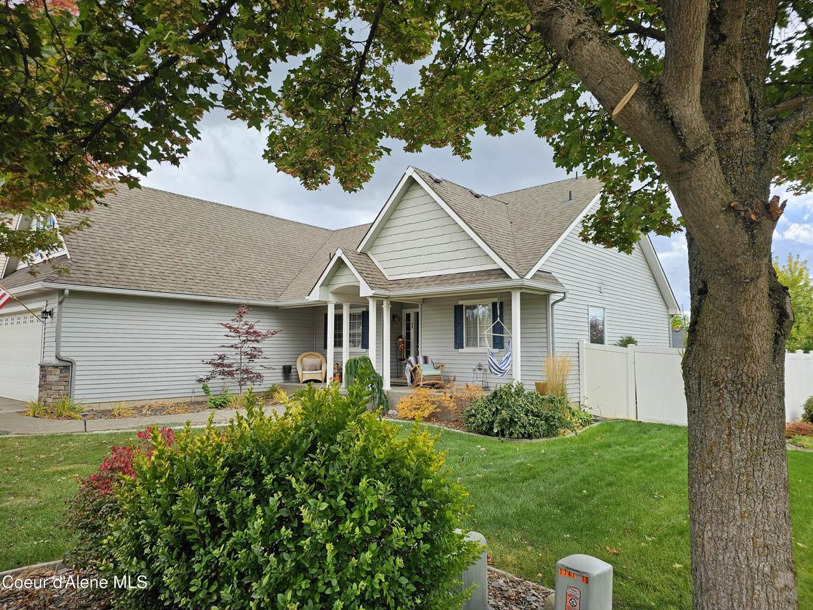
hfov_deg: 73.9
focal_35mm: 23
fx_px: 540
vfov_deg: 58.9
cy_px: 305
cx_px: 406
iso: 16
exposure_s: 1/180
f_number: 1.7
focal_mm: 6.3
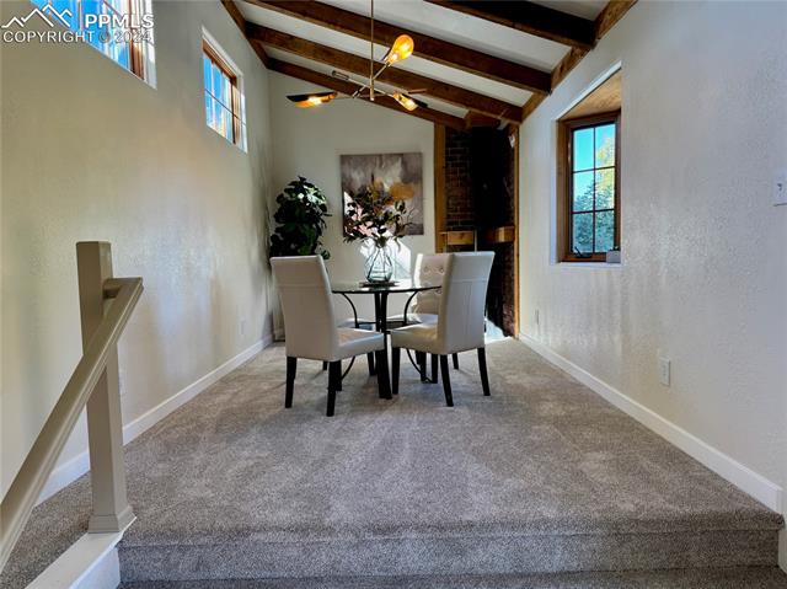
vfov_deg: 56.8
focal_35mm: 24
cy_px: 294
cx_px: 394
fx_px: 545
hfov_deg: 71.6
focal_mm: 6.76
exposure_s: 1/120
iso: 160
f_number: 1.78
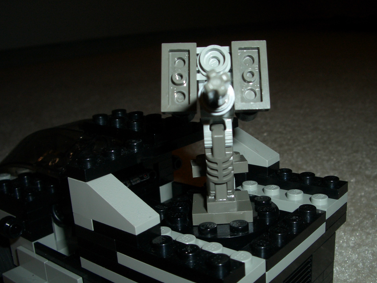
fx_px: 457
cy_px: 141
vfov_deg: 34.3
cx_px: 215
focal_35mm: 42
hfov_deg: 44.7
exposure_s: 1/60
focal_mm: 5.8
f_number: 4.3
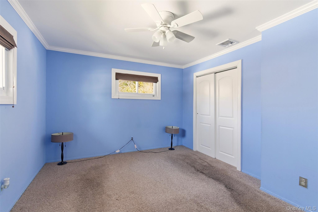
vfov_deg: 73.7
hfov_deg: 96.7
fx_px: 141
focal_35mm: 16
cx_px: 159
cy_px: 106
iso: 250
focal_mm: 16
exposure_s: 1/15
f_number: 9
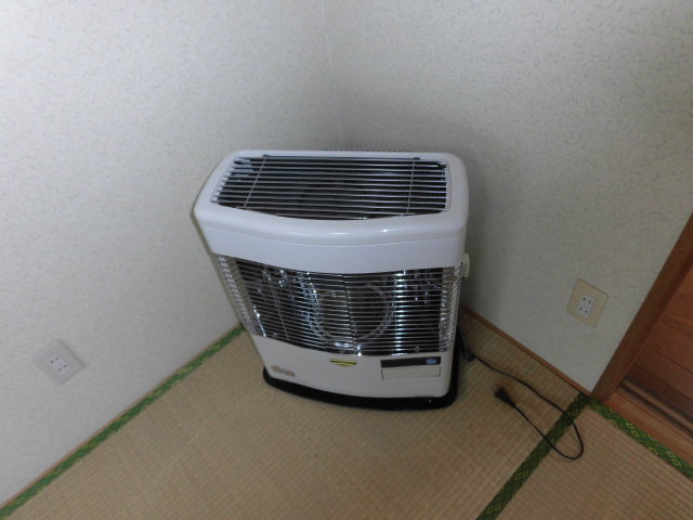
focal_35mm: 24
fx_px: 480
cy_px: 260
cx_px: 346
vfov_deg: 56.8
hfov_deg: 71.6
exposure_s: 1/40
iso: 100
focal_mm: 4.3
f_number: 3.1
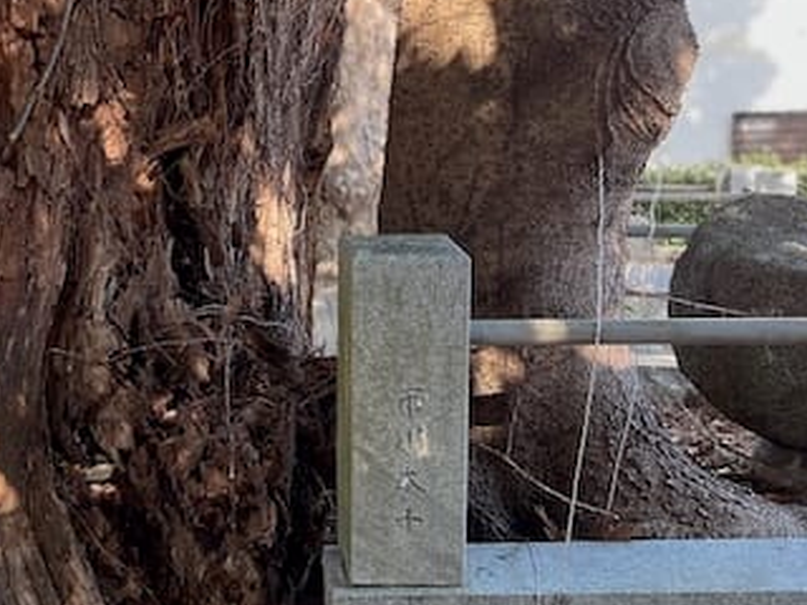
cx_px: -15
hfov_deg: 27.9
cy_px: 174
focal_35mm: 65
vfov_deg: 22.4
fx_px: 1515
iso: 125
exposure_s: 1/121
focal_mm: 5.7
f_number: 1.5
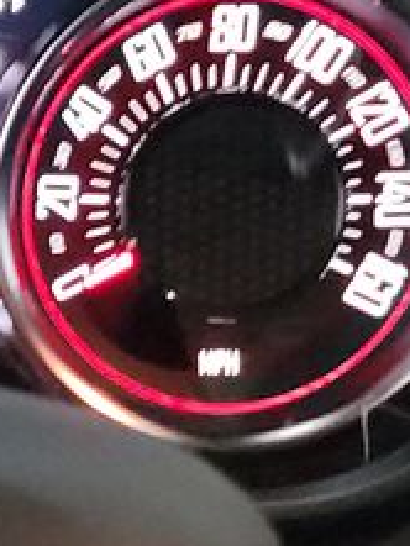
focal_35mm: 174
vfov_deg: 11.1
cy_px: 724
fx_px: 2745
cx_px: -294
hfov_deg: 8.3
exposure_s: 1/59
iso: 1706
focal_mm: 6.7
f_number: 1.8
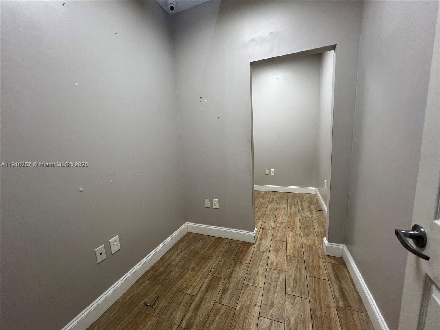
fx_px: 165
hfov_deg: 106.2
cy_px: 165
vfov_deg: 89.9
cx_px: 220
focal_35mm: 13
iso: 125
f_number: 1.8
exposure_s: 1/60
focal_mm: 1.57
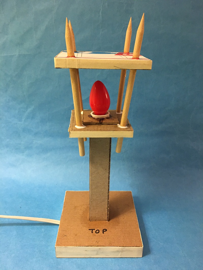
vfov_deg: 61.6
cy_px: 135
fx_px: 227
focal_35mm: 29
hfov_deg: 48.2
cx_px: 102
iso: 80
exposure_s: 1/10
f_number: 2.2
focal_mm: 4.15
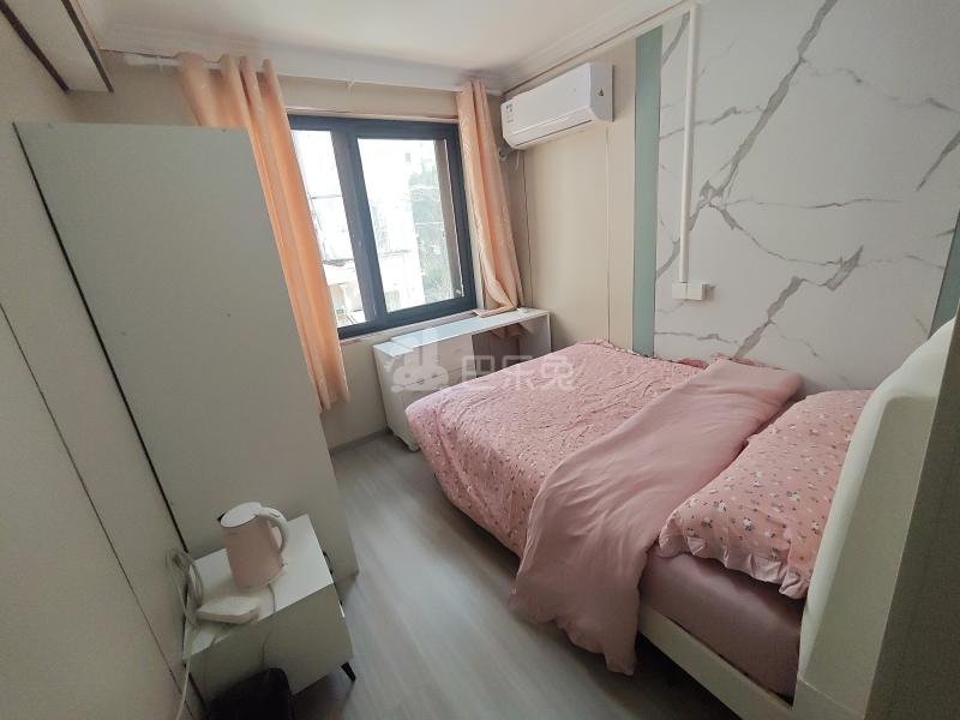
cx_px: 480
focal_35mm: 15
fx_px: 416
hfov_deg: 98.2
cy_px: 360
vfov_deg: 81.7
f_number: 2.2
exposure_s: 1/69.9
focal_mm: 1.91
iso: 64
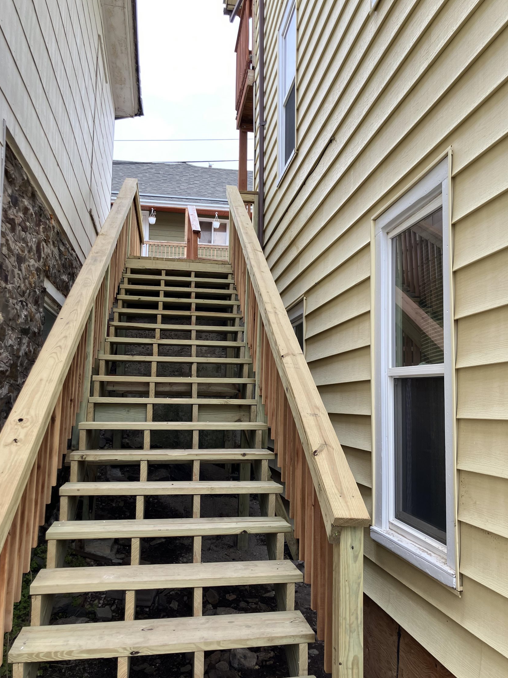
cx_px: 251
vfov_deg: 61.7
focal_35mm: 29
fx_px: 568
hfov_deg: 48.2
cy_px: 348
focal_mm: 3.99
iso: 25
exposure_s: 1/149
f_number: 1.8
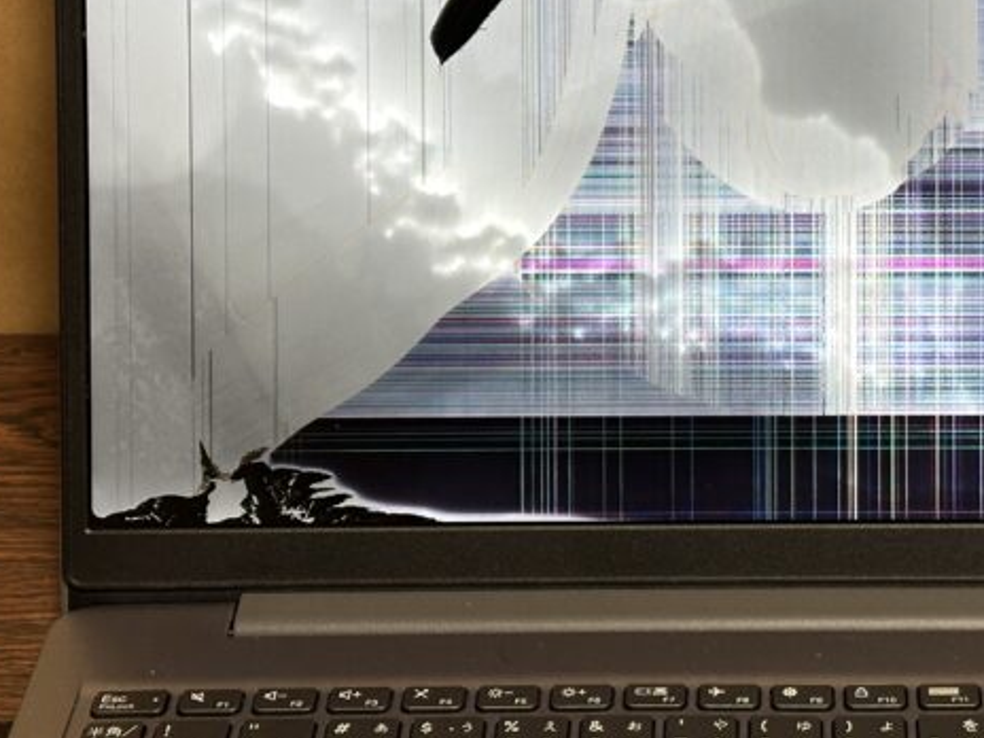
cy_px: 178
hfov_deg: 18.3
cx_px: 819
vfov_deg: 13.9
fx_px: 3013
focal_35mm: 106
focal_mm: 6.86
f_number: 1.78
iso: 125
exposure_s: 1/50
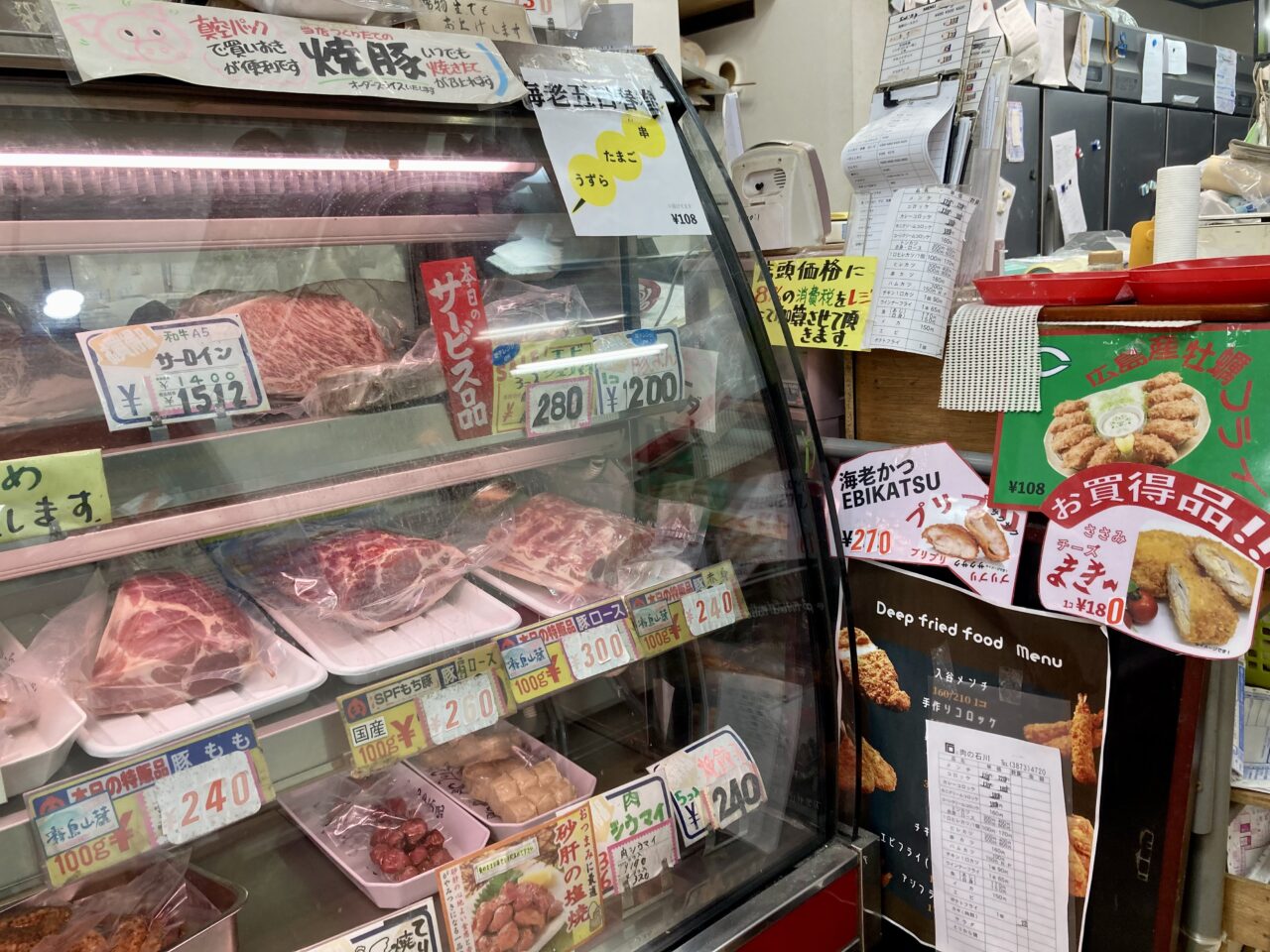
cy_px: 476
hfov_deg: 63.4
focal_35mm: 28
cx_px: 635
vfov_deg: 49.7
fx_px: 1027
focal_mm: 3.99
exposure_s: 1/50
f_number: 1.8
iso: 50
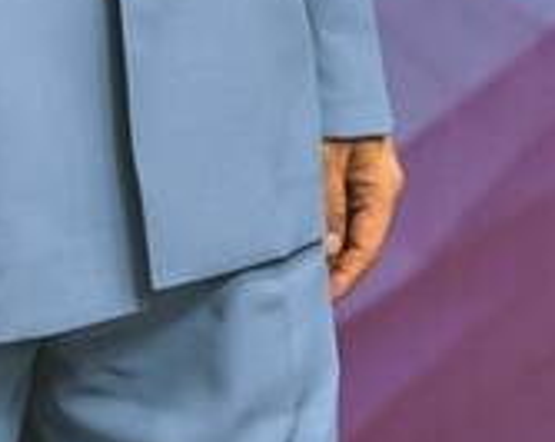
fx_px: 3296
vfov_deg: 7.3
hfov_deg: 9.5
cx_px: -63
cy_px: -572
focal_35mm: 201
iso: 200
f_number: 2.8
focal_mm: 41
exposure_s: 1/125
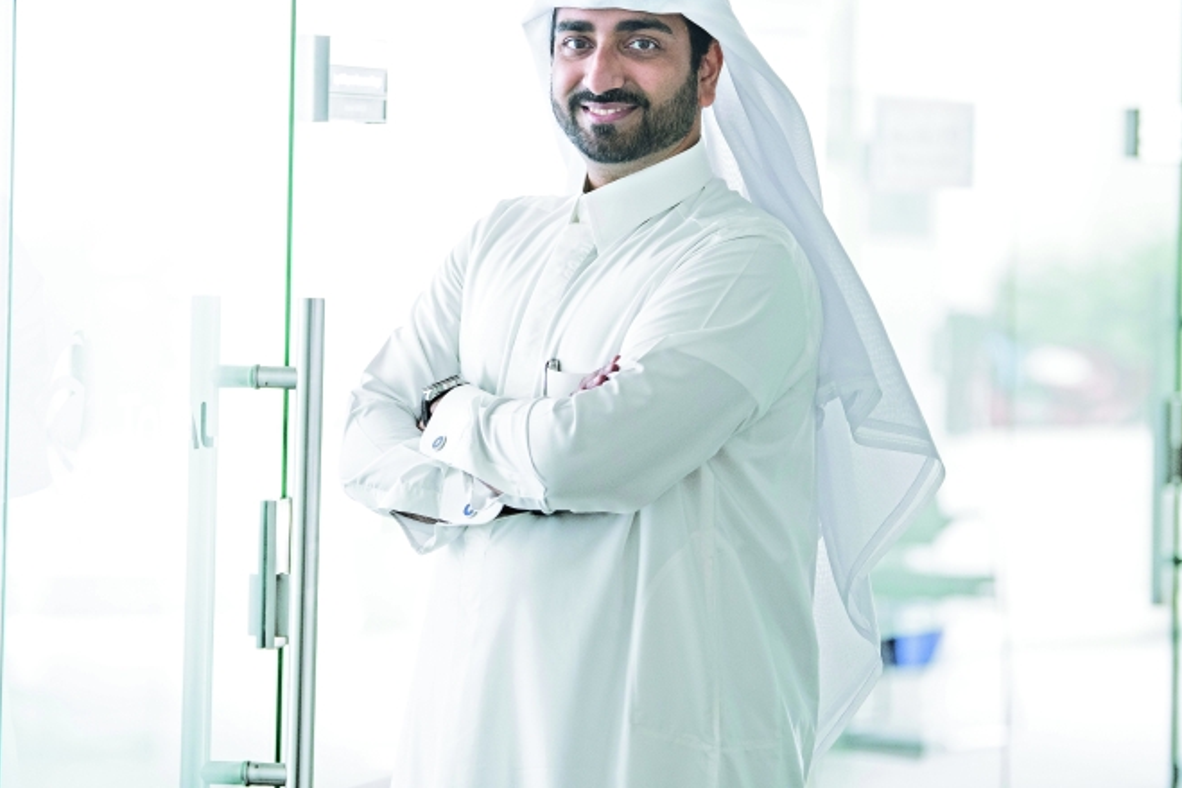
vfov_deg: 7.5
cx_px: 547
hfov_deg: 11.3
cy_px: 273
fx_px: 5974
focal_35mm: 182
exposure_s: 1/60
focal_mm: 120
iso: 1000
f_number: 2.8
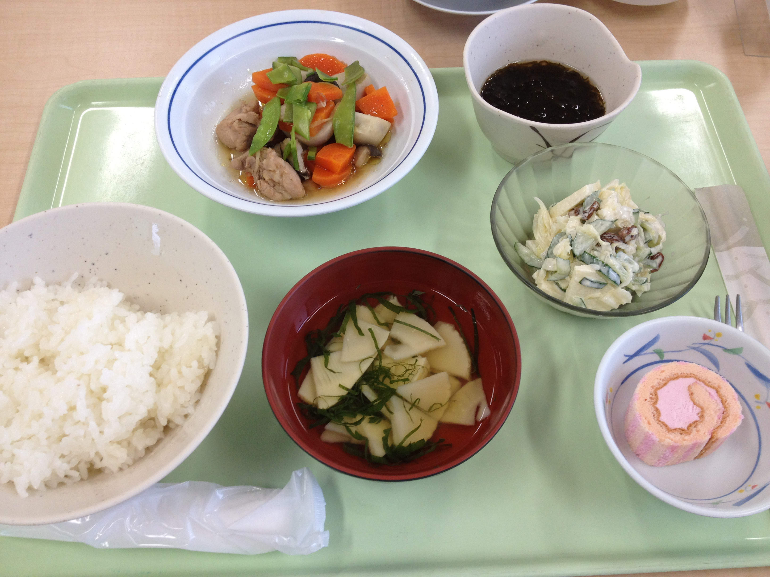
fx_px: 779
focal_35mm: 35
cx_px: 385
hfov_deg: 52.6
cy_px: 288
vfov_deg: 40.7
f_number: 2.4
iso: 80
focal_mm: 4.28
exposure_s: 1/60
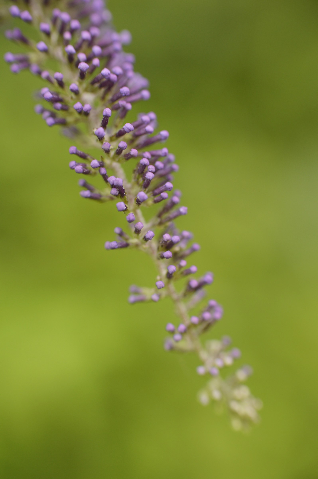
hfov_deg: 25.7
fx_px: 697
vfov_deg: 37.9
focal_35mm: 52
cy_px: 240
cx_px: 159
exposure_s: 1/200
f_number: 2.8
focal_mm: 35
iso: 100
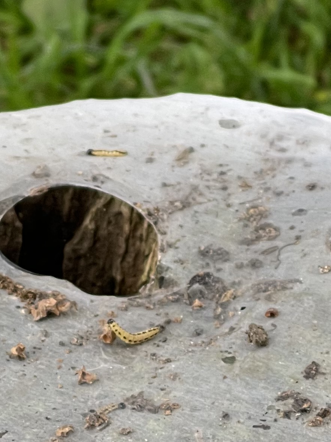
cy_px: 697
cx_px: 105
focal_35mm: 219
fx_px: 2791
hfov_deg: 6.8
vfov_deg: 8.8
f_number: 2.2
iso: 32
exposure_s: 1/99
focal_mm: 7.5
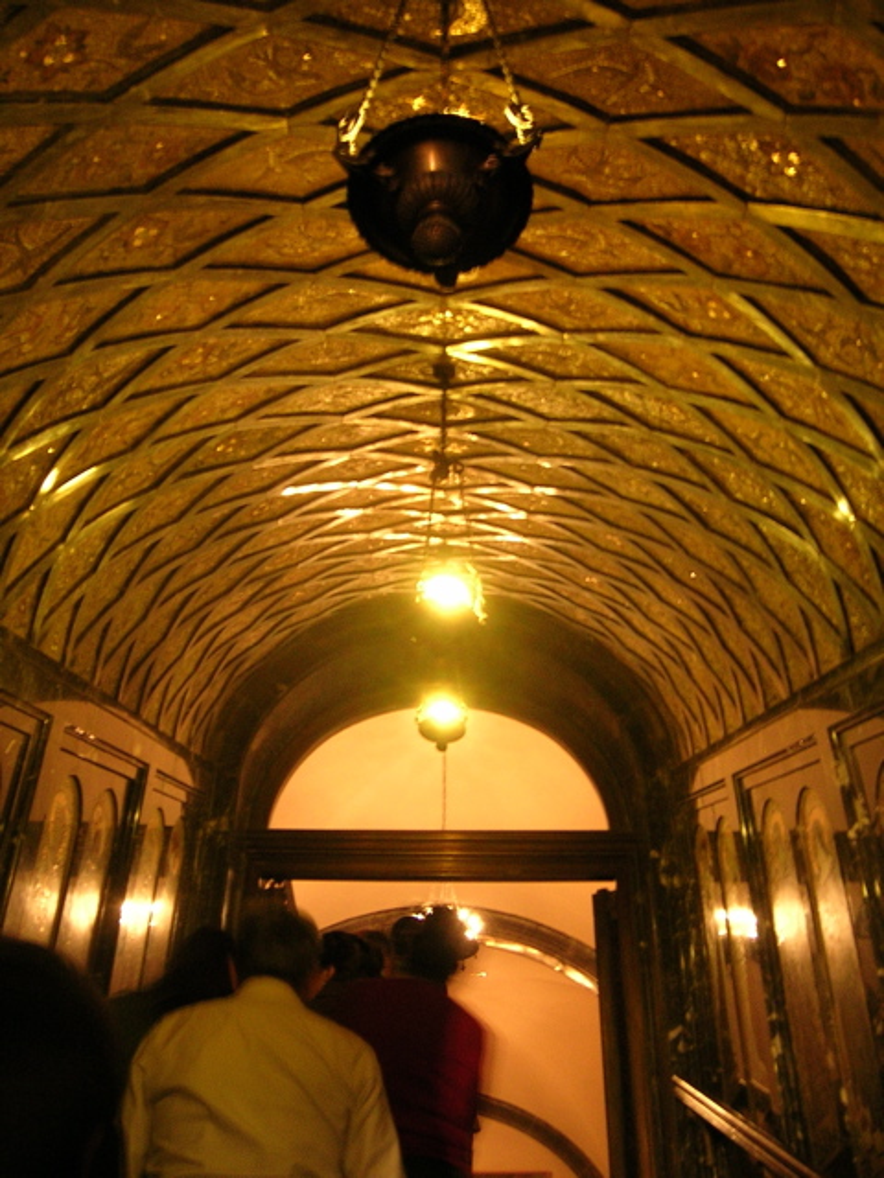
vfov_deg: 52.6
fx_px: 1192
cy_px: 589
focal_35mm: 35
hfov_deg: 40.7
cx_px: 442
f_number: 2.8
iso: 124
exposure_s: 1/2.9
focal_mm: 5.4
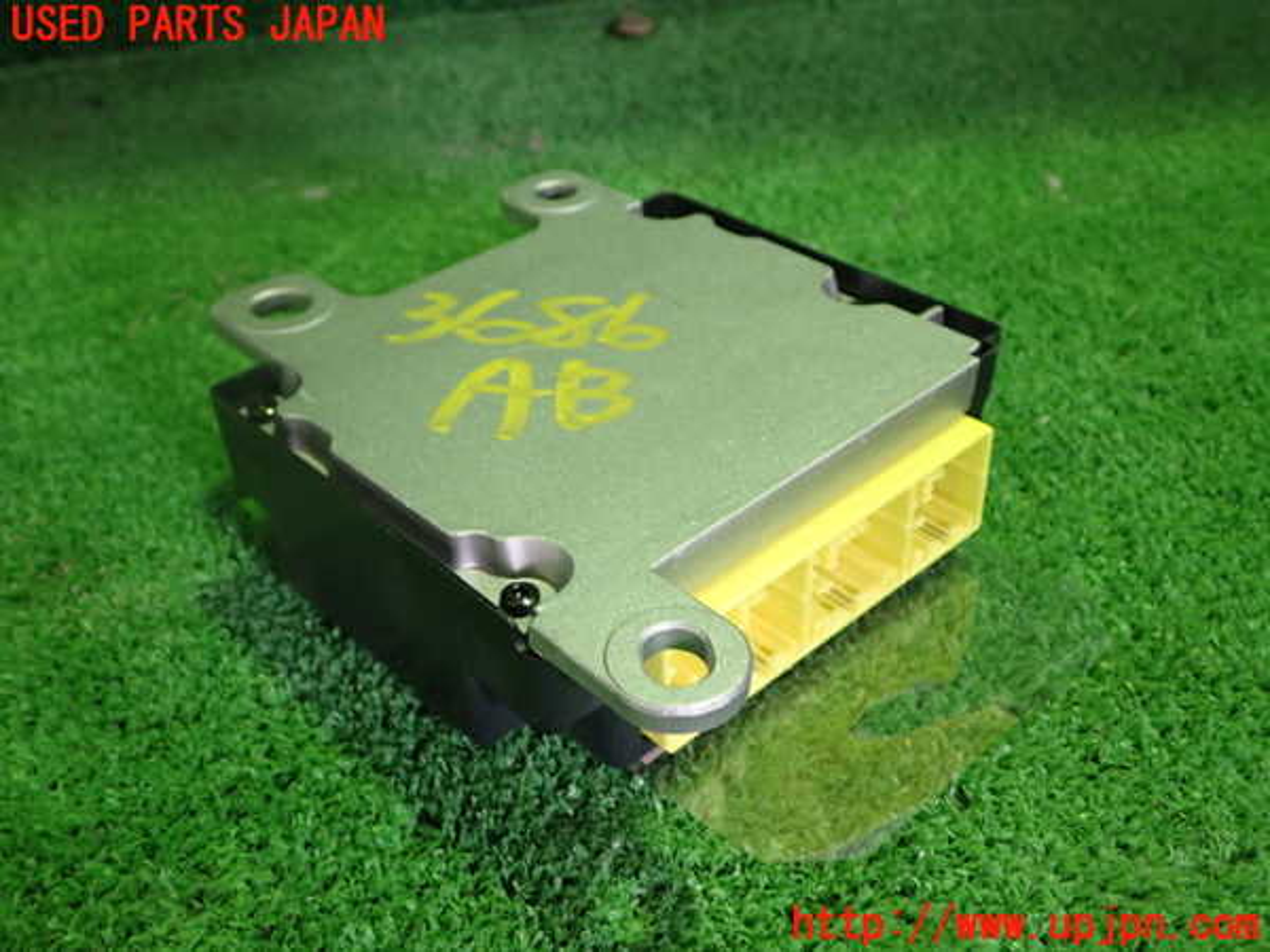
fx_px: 1394
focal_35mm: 38
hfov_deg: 49.0
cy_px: 476
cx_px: 635
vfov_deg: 37.7
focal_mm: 6.83
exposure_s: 1/40
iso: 640
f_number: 2.7
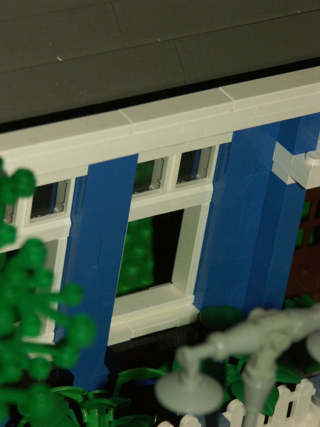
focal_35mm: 200
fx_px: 2465
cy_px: 214
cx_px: 160
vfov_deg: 9.9
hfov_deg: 7.4
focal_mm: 50.8
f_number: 5.6
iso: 200
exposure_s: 1/200
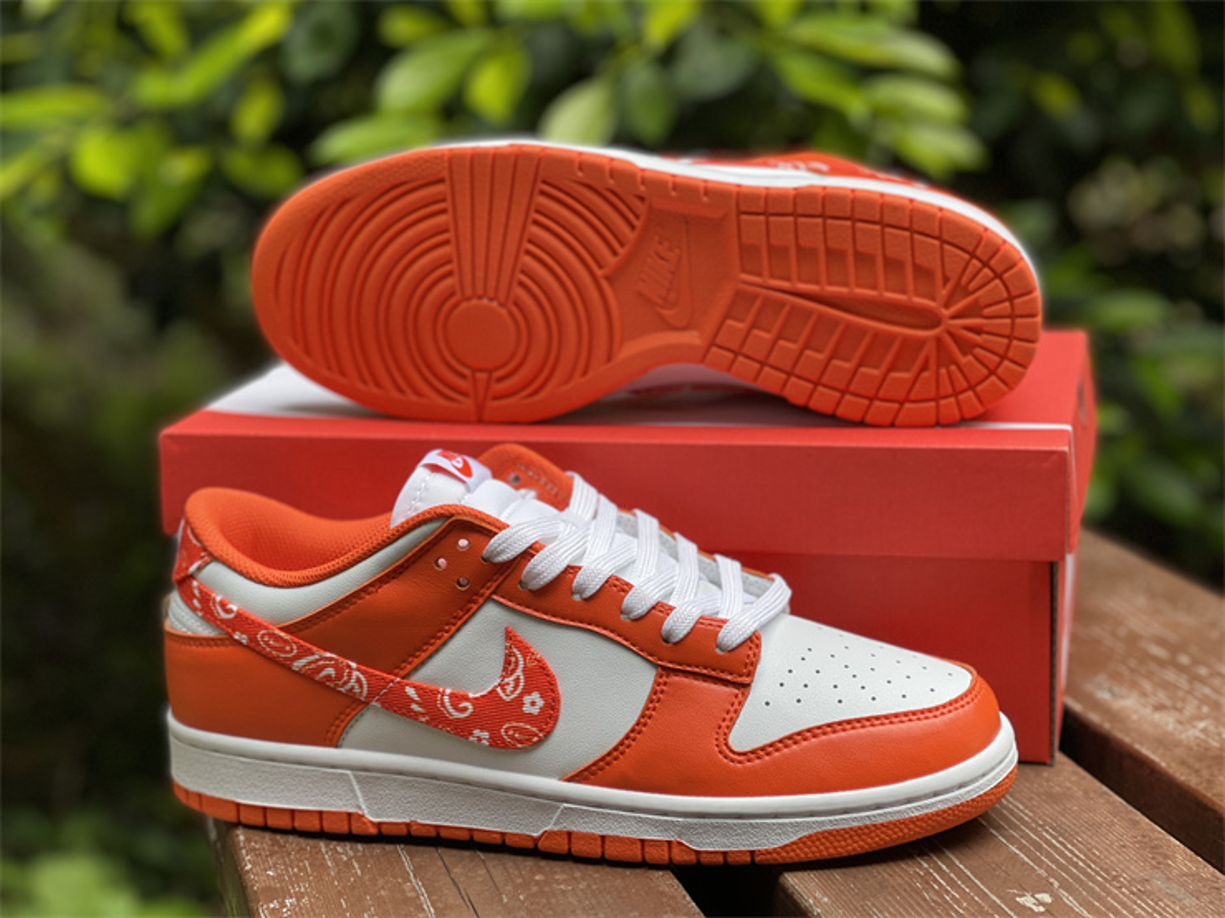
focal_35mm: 64
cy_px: 459
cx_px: 612
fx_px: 2265
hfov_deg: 30.3
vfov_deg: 22.9
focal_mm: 7.5
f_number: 2.2
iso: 50
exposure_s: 1/121
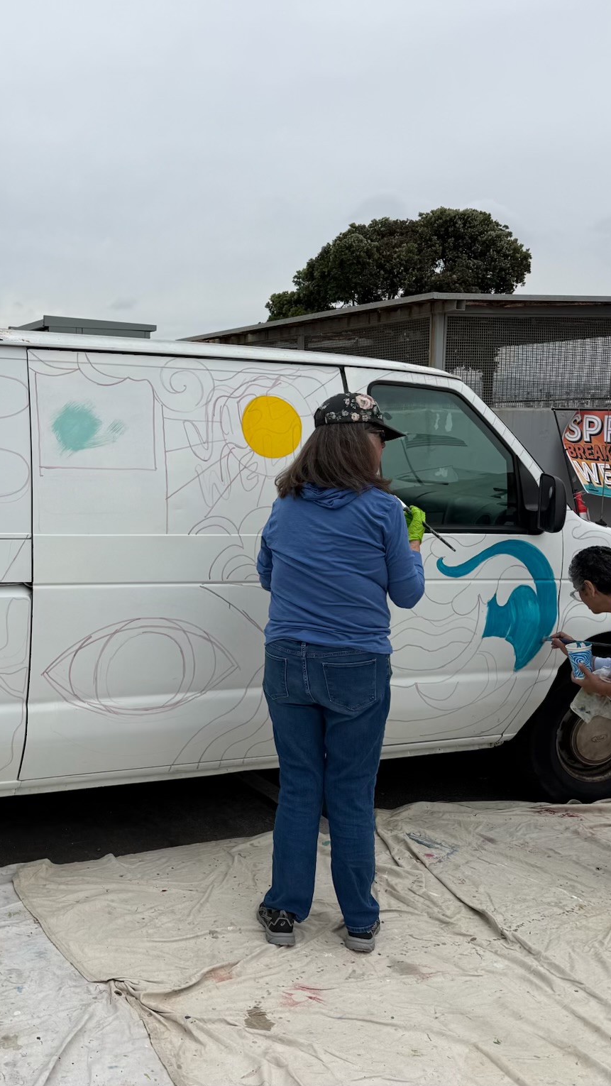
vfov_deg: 56.6
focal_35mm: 35
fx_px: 1008
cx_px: 62
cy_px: 544
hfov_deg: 32.1
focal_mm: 6.76
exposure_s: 1/5319
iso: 80
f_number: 1.78
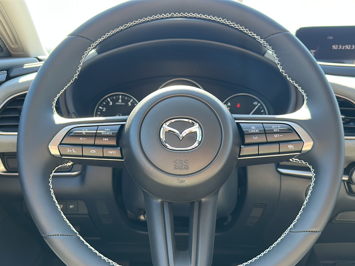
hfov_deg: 69.4
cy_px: 133
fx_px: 256
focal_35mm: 25
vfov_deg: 54.9
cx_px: 178
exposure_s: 1/145
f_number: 1.78
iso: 100
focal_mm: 6.86
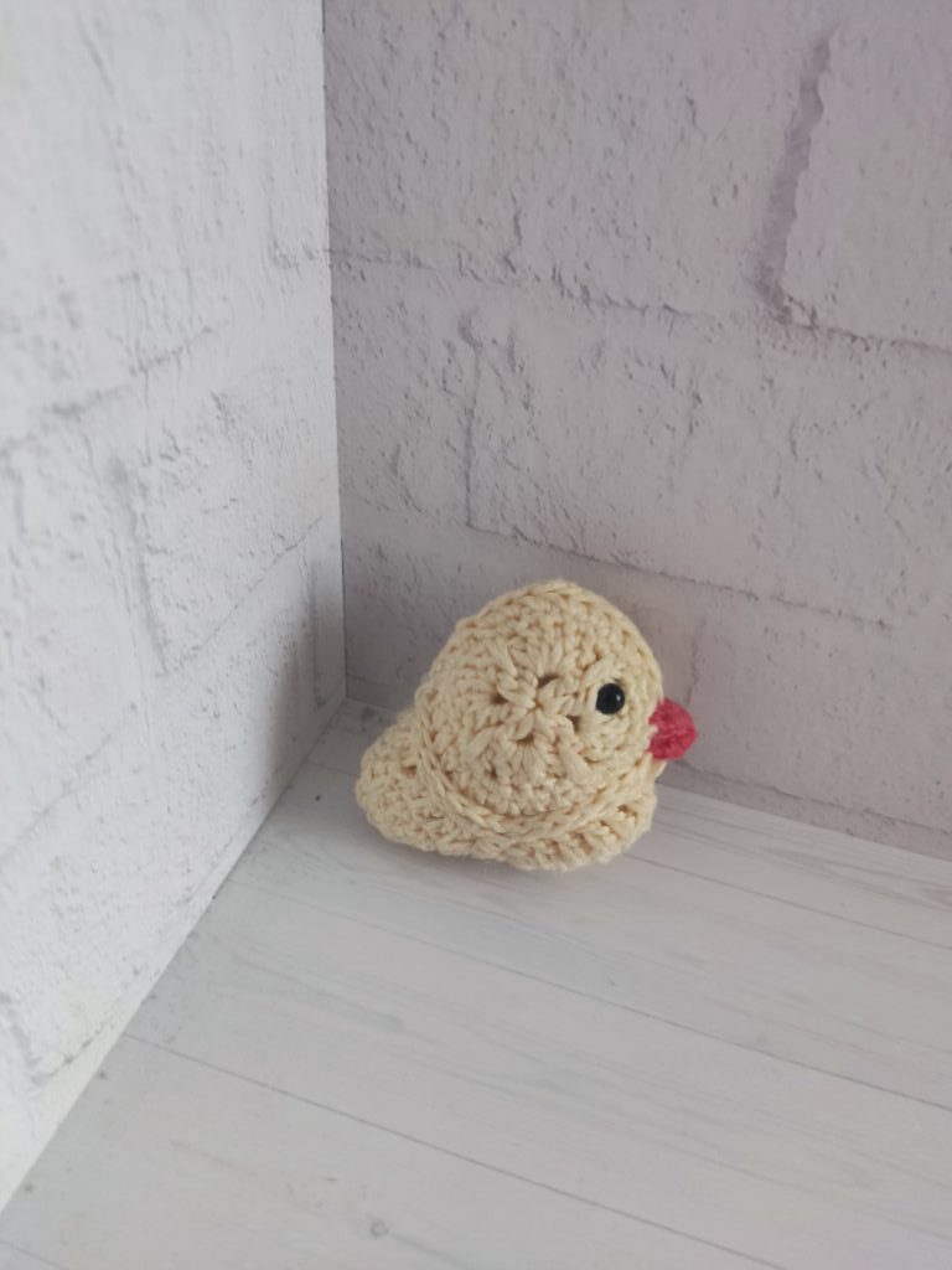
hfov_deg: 54.9
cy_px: 635
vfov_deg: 69.4
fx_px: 917
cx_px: 476
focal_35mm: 25
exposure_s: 1/33
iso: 538
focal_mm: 4.71
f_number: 1.79
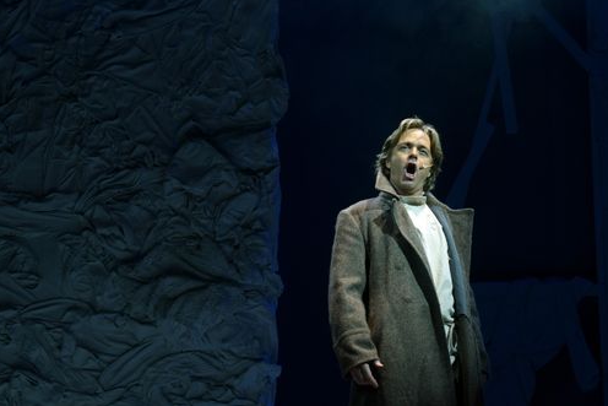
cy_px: 199
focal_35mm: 132
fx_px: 2222
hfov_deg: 15.6
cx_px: 310
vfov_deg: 10.4
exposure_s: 1/400
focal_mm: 85
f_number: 8
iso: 800
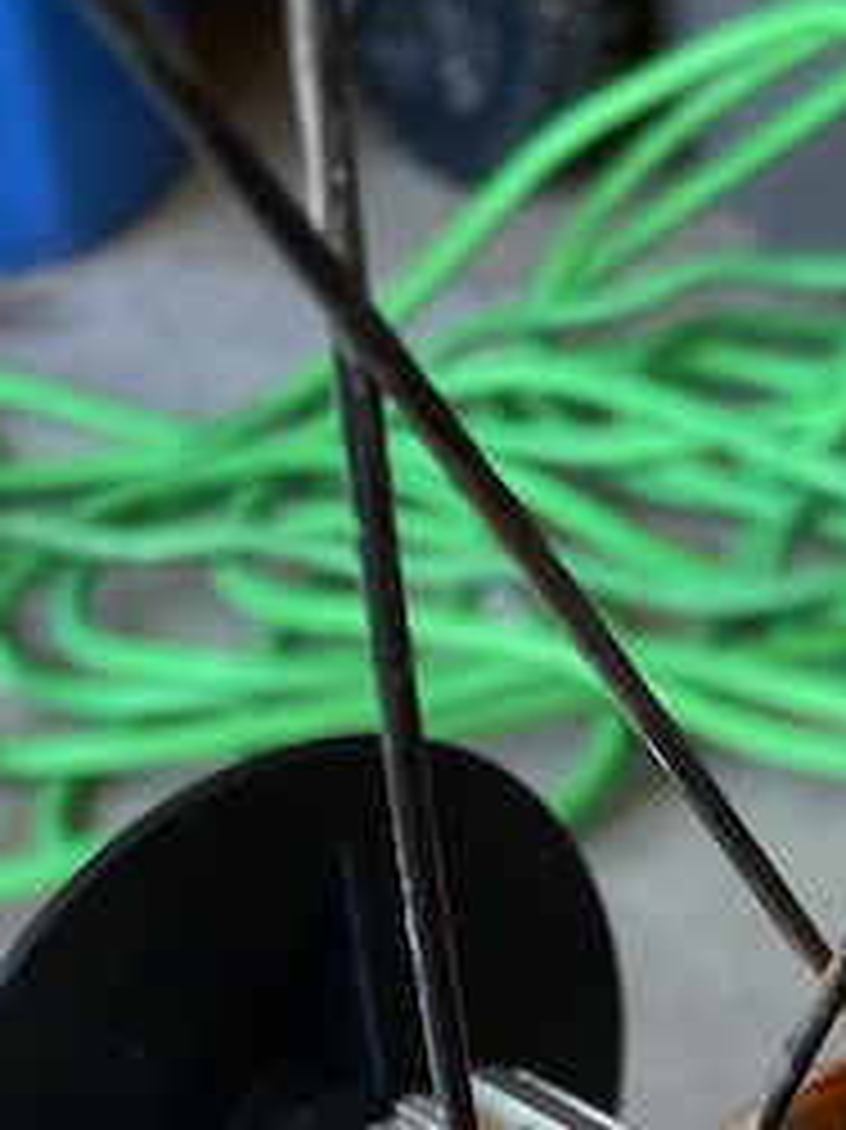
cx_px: 1134
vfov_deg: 20.4
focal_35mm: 83
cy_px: 1670
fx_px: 2707
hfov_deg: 16.7
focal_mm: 4.25
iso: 80
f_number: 1.8
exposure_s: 1/121
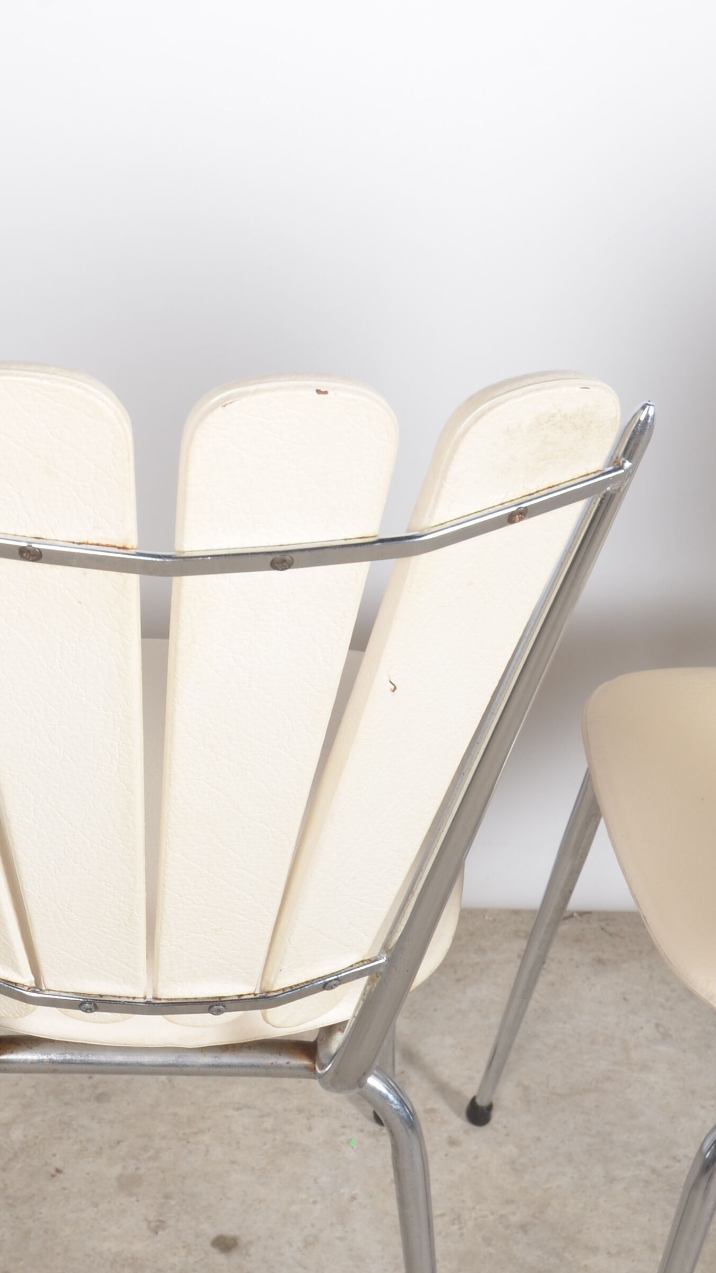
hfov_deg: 20.5
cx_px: 169
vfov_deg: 36.0
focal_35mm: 58
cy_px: 648
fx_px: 1957
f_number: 11
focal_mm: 24
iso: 100
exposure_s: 1/125
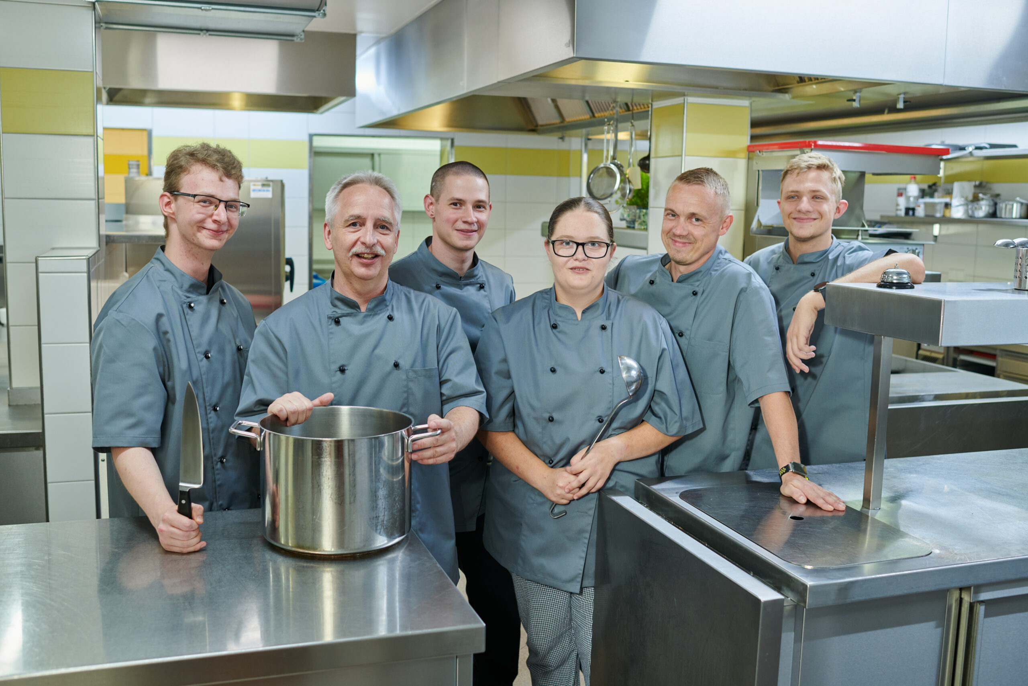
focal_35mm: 35
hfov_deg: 54.4
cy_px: 343
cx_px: 514
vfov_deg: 37.9
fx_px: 999
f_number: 4
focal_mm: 35
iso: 400
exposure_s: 1/60
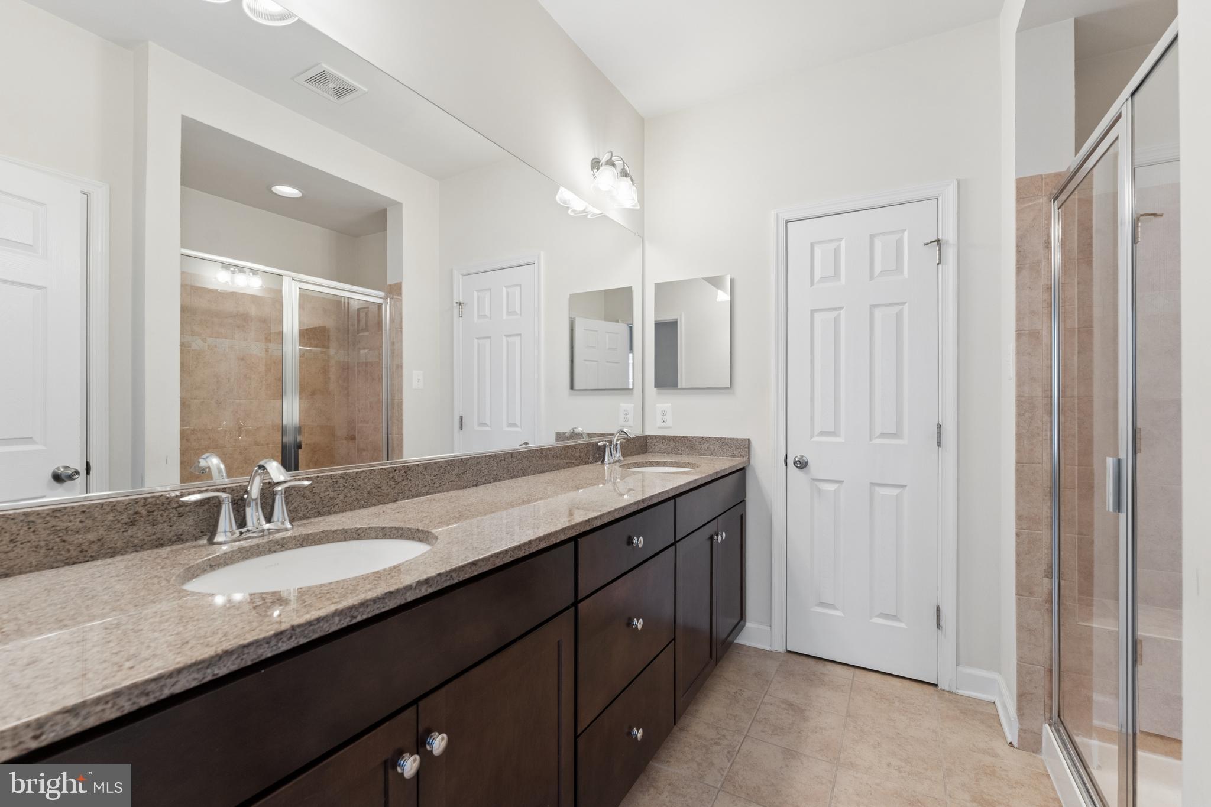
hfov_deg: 99.3
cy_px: 404
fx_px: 515
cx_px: 606
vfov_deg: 76.2
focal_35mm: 15
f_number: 7.1
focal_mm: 15.3
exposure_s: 1/100
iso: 1250
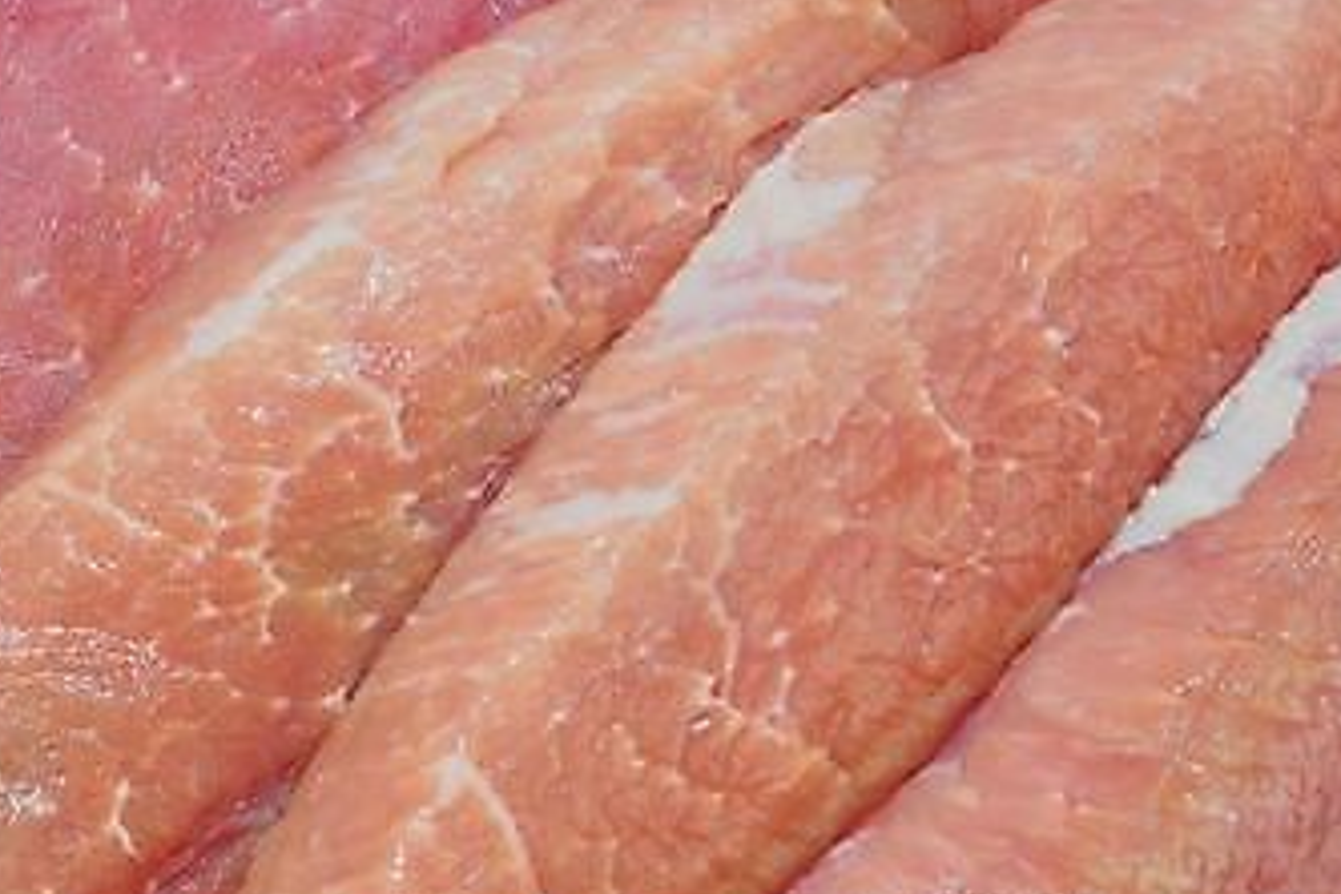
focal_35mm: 135
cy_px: 536
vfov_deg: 10.2
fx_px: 5028
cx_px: 370
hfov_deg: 15.1
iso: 250
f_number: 9
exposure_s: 1/30
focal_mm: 50
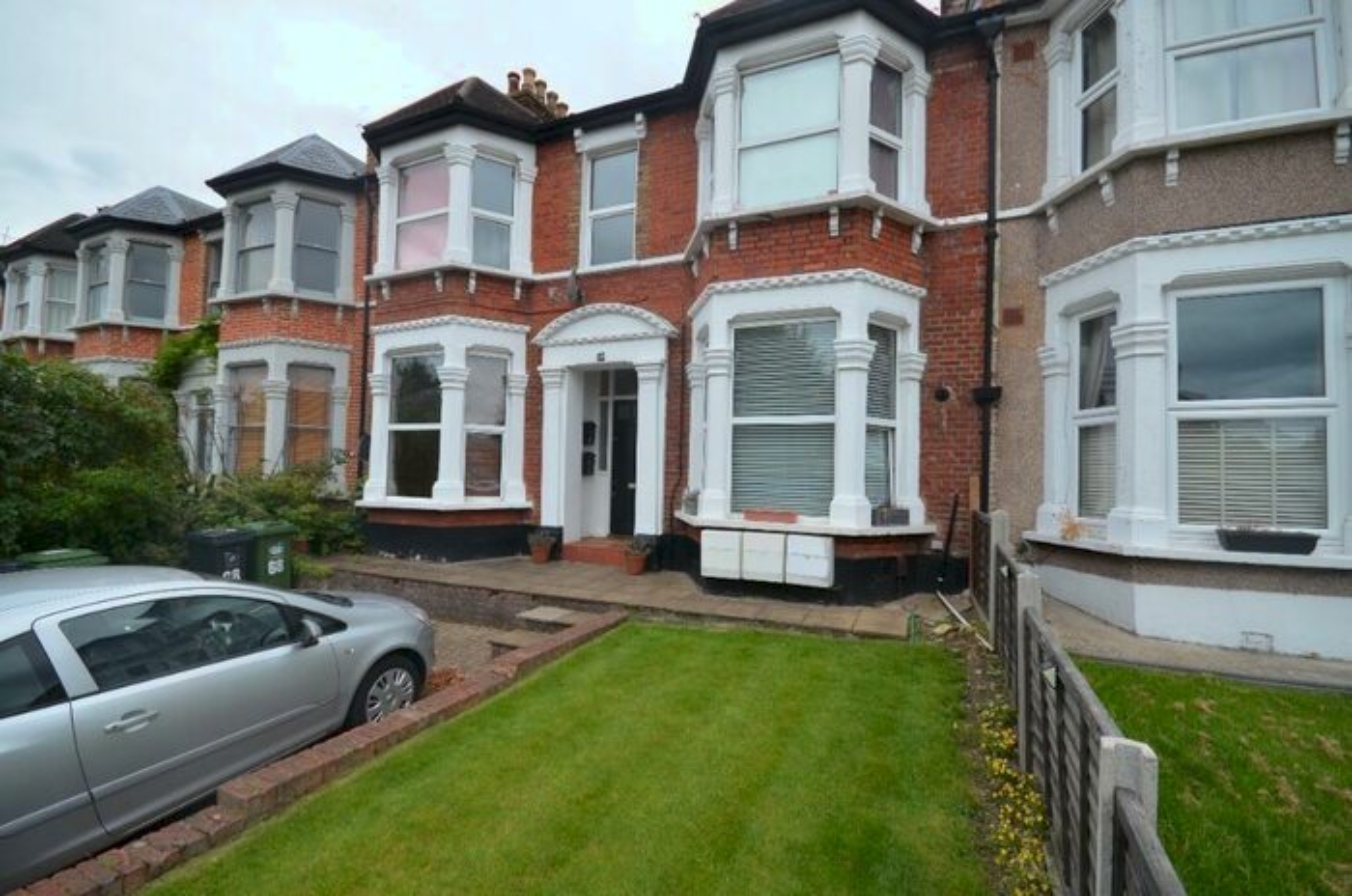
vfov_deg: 77.1
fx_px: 562
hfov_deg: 100.5
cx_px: 676
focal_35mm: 15
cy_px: 448
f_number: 7.1
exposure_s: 1/200
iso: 200
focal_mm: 10
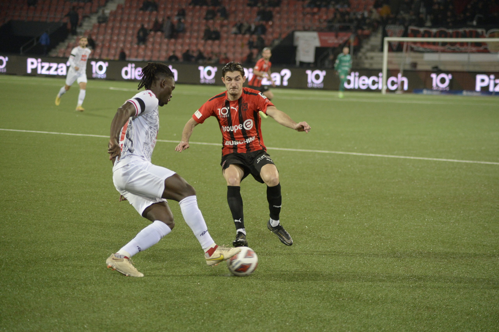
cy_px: 166
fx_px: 1869
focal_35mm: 135
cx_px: 250
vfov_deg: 10.1
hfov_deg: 15.2
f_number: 4.2
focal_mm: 135
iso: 5000
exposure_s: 1/640
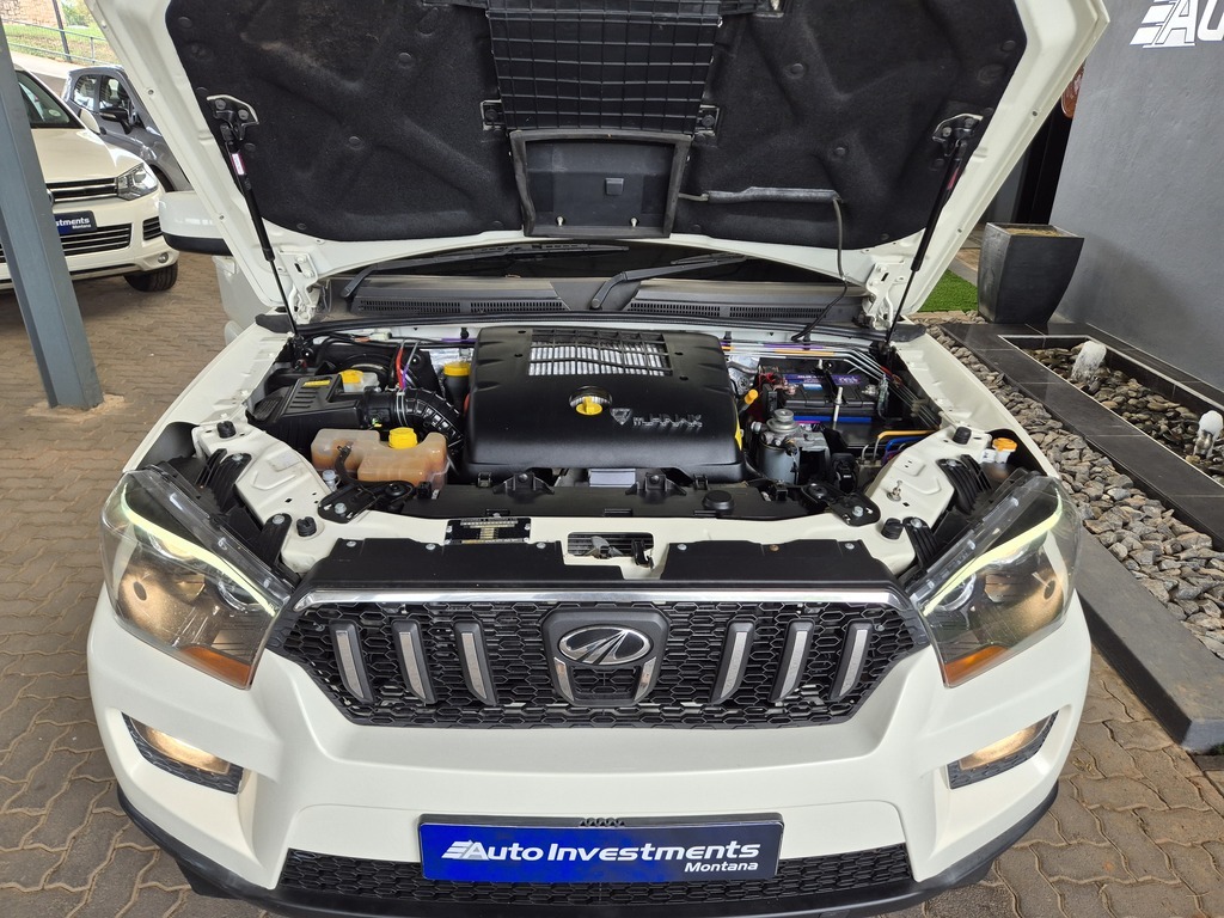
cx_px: 612
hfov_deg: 73.9
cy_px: 459
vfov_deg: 58.9
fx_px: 813
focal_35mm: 23
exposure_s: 1/180
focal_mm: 5.4
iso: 100
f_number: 1.8
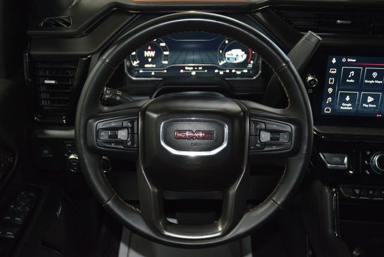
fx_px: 464
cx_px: 192
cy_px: 128
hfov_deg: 45.0
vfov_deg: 30.9
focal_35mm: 44
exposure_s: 1/30
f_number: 3.8
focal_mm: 29
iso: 1100
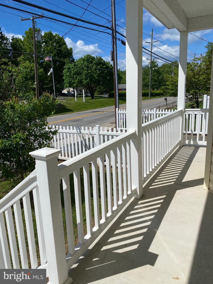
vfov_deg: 67.3
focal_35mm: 26
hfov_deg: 53.1
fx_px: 213
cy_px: 142
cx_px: 106
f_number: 1.8
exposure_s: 1/6410
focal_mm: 4.25
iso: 32
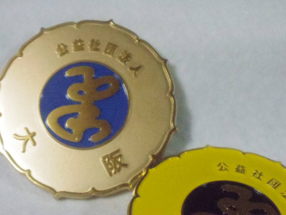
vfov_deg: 21.3
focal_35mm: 69
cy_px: 108
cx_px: 143
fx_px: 570
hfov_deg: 28.2
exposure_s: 1/250
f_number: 4.5
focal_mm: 15
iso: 12800
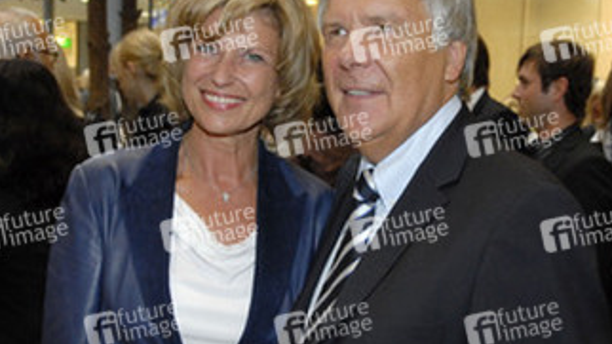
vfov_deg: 21.1
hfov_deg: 36.6
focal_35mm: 57
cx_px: 346
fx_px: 925
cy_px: 182
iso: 800
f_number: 5.6
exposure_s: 1/50
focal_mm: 26
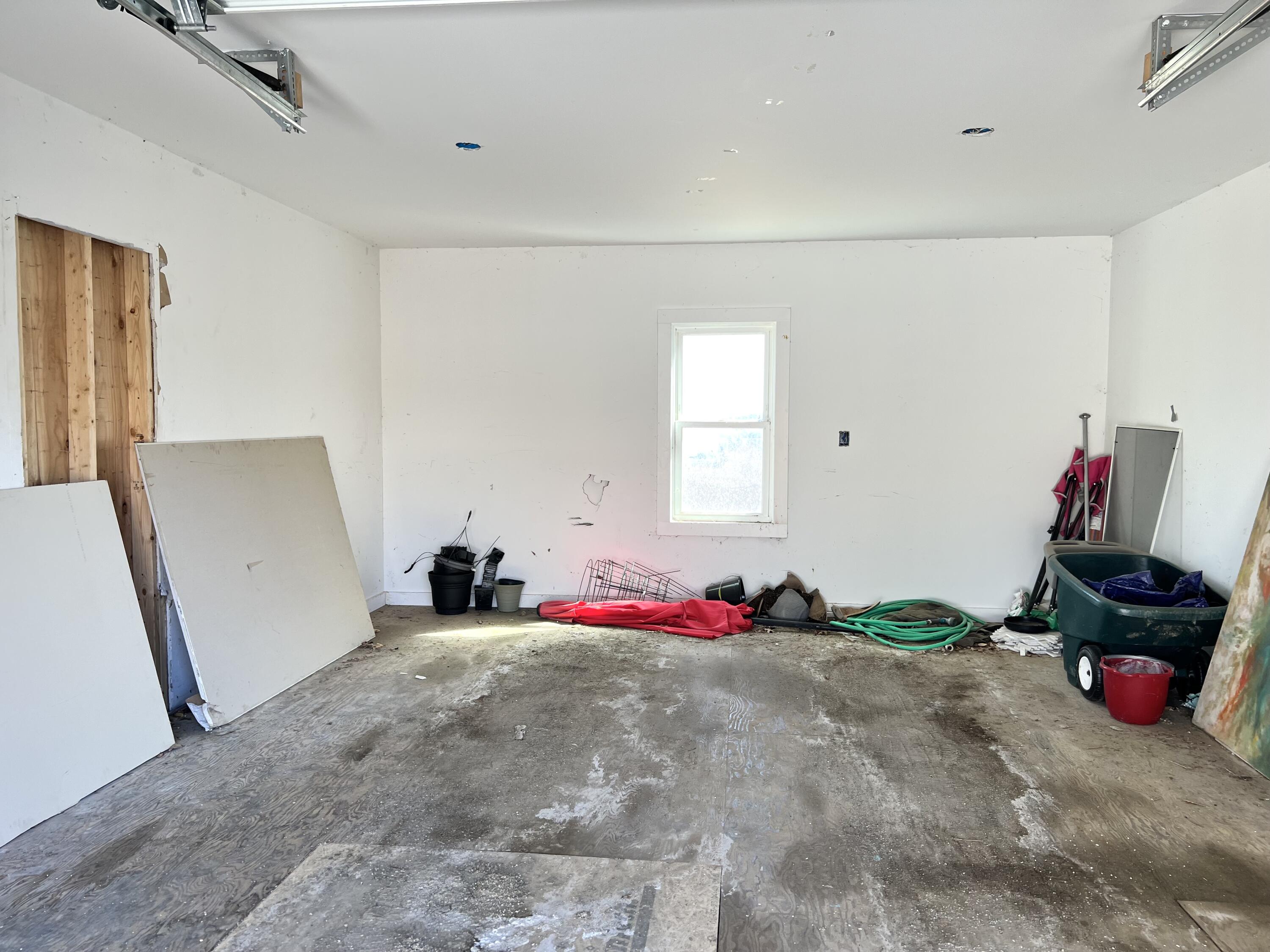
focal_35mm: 26
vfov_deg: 53.1
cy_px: 476
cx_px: 635
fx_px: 954
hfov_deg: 67.3
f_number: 1.5
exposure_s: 1/121
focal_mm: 5.7
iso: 32
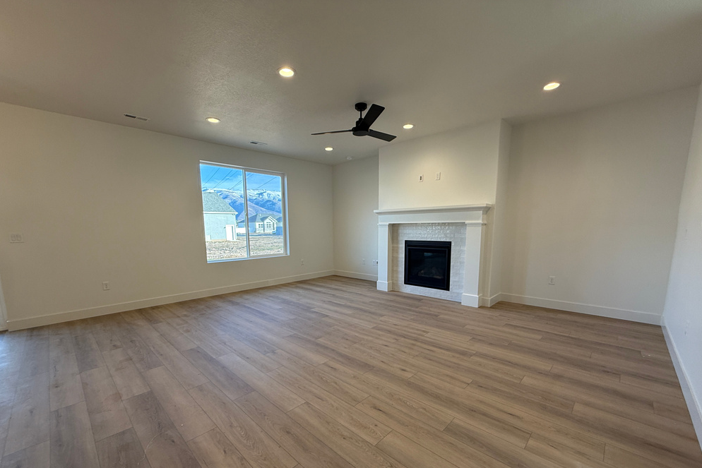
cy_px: 268
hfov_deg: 100.4
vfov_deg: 76.9
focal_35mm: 15
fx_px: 293
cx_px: 344
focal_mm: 2.22
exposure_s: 1/120
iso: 80
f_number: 2.2
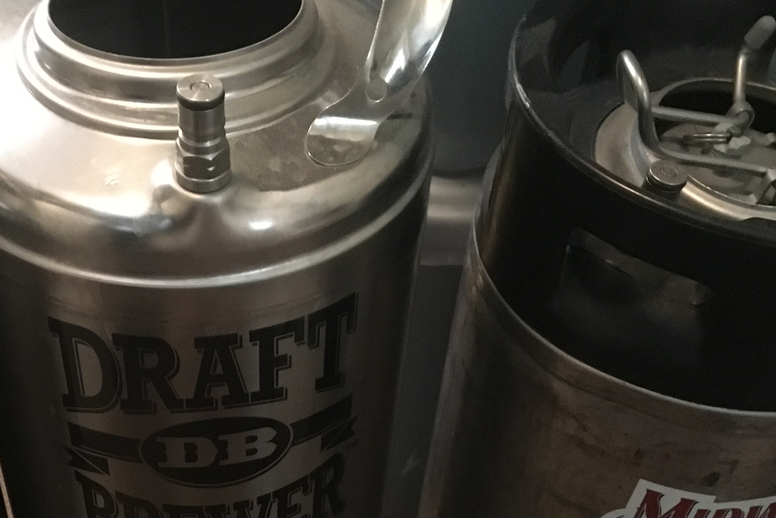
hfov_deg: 35.9
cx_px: 268
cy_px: 511
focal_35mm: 55
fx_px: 1185
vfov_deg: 23.6
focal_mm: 4.15
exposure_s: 1/15
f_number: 2.2
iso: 320
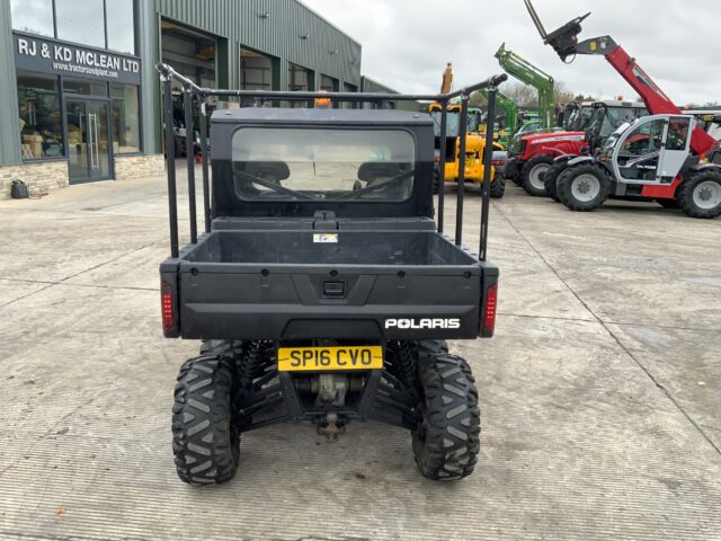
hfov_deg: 61.7
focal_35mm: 29
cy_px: 270
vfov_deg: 48.2
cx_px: 360
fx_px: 604
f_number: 1.8
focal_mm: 3
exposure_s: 1/128
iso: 16
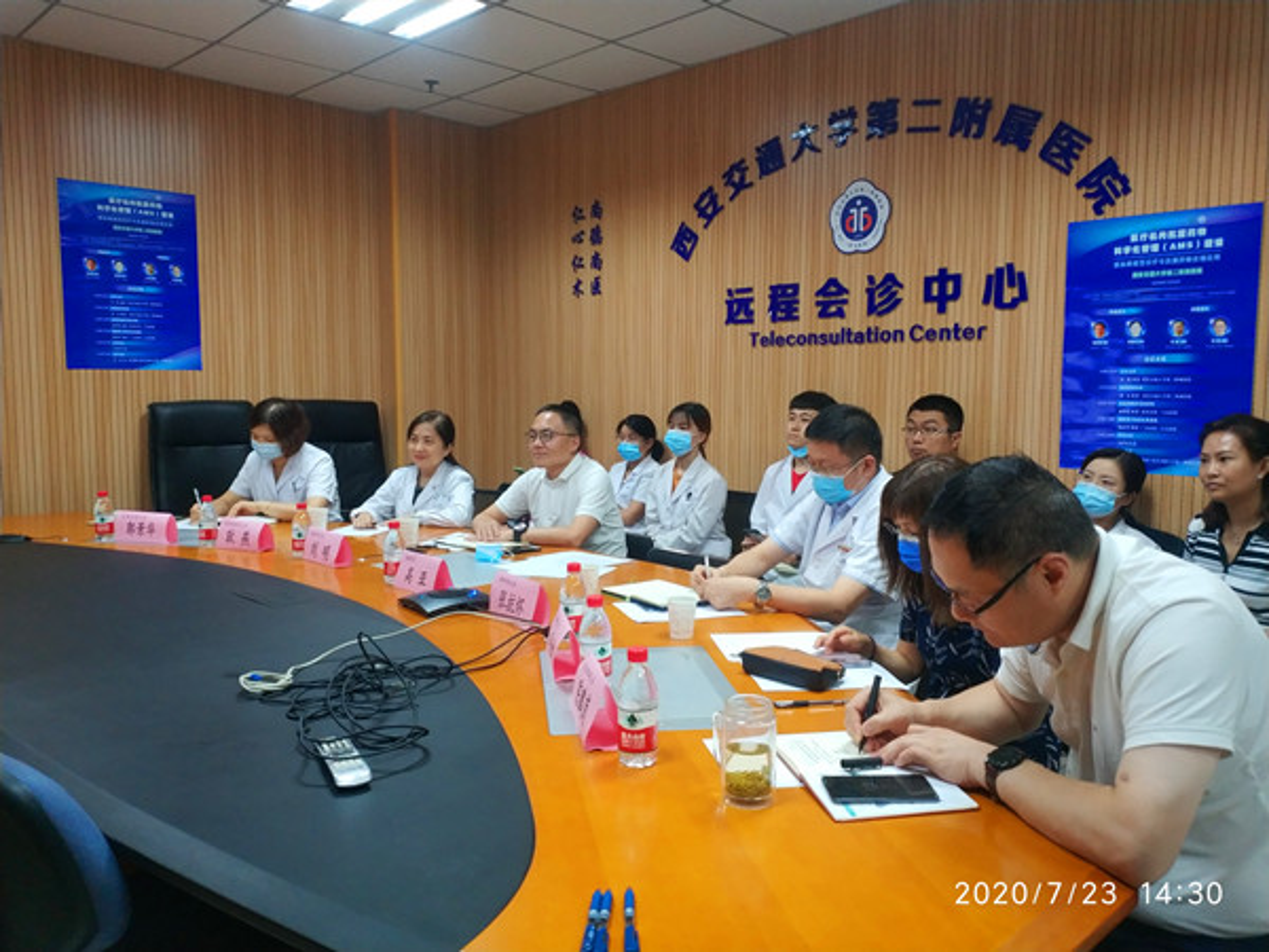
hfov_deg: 56.8
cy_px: 476
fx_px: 1173
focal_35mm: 32
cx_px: 634
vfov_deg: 44.2
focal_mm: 4.5
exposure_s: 1/24
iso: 394
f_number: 2
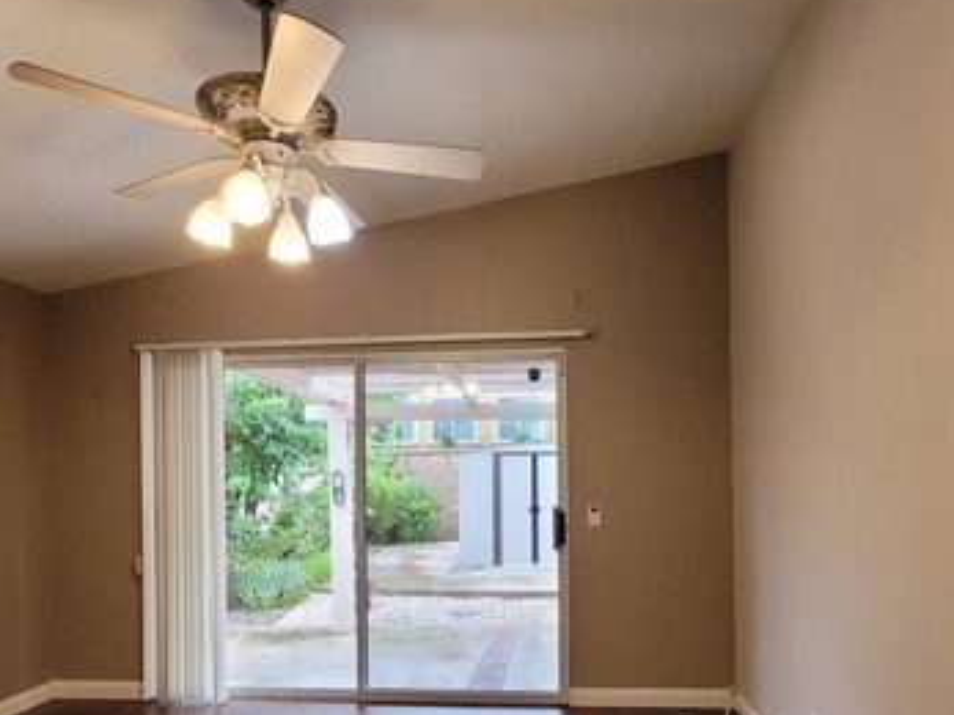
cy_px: 487
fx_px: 661
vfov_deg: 55.4
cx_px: 481
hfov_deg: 71.6
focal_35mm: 24
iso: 160
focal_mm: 1.74
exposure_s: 1/60
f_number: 2.2
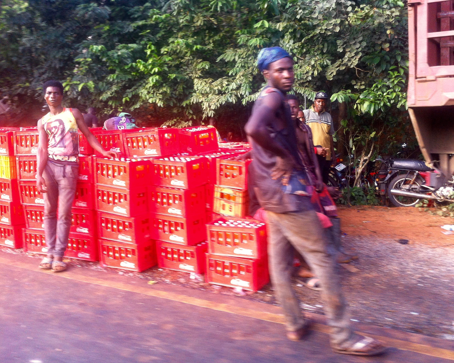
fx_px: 497
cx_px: 245
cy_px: 180
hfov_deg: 49.0
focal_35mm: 37
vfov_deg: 40.1
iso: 125
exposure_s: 1/100
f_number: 2.8
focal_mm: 3.85
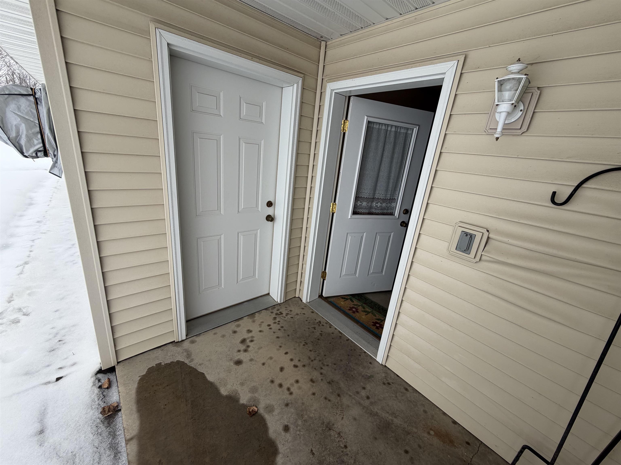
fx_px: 251
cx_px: 310
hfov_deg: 102.1
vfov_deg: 85.7
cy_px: 232
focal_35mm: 14
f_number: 2.2
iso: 50
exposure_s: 1/502
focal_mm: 2.22
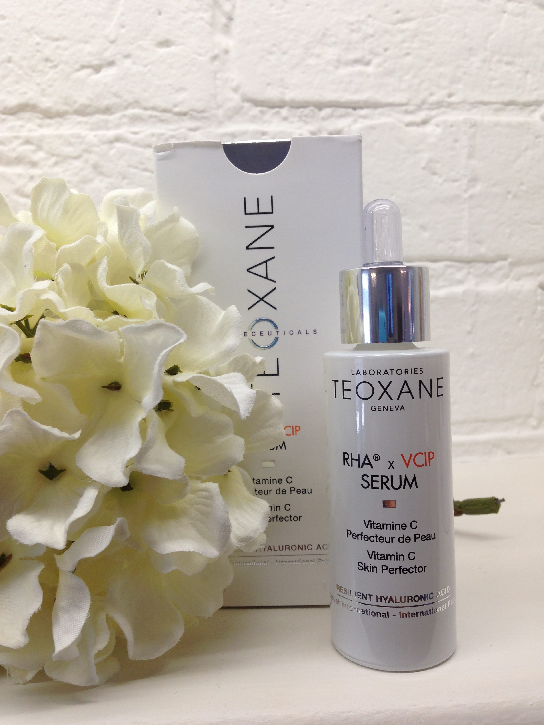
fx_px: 691
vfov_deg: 55.4
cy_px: 362
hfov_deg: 42.9
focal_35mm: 33
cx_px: 272
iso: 50
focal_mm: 4.12
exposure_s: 1/120
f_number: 2.4
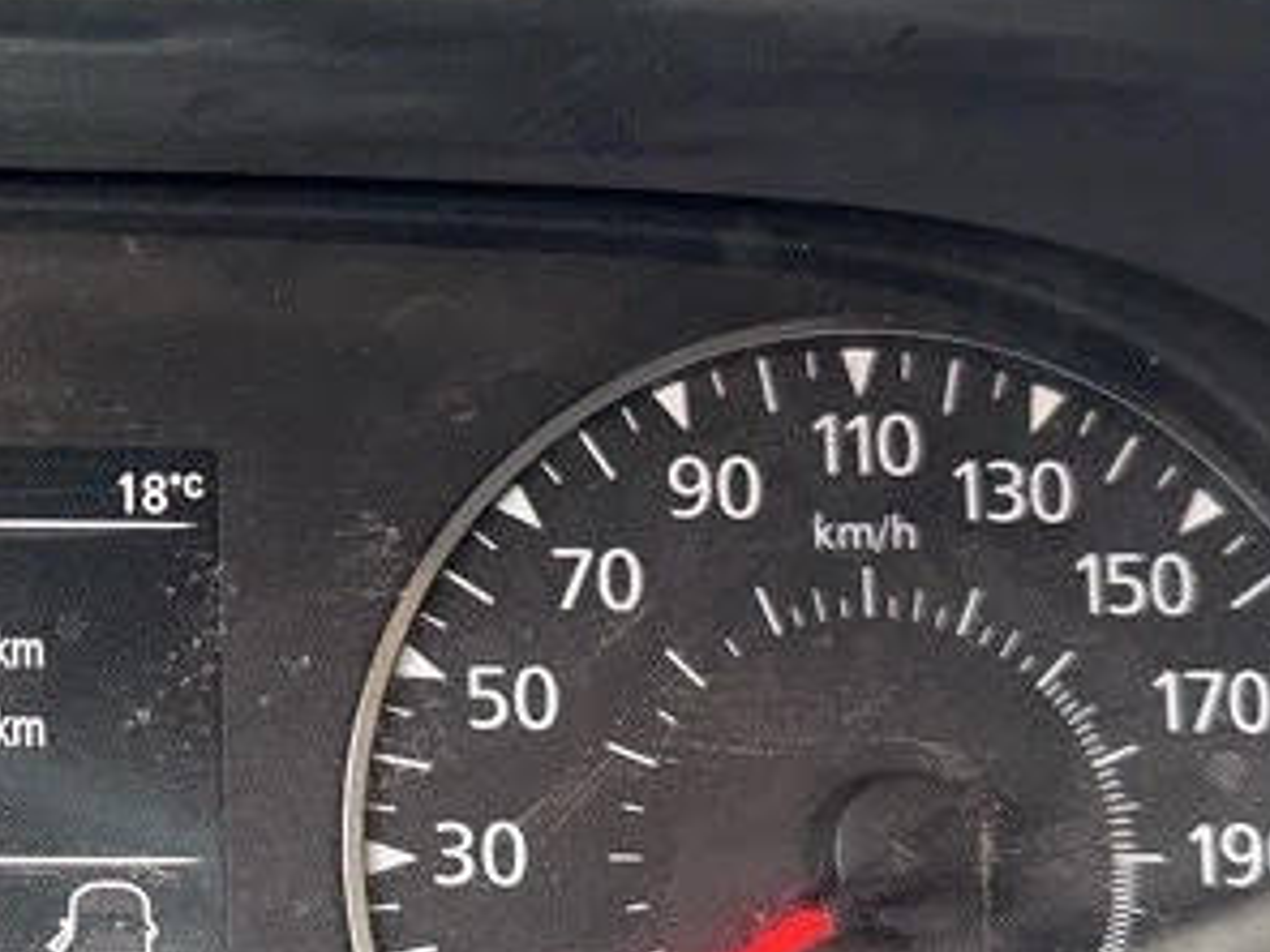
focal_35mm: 81
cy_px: 618
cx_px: -197
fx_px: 2972
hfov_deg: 22.5
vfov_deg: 18.2
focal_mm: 6.76
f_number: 1.78
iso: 250
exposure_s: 1/60
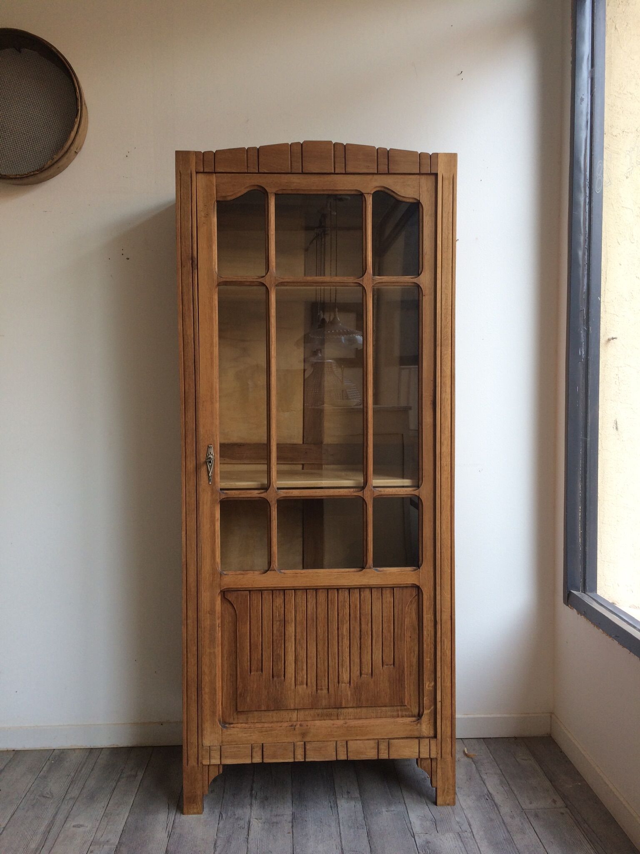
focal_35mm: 29
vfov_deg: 61.7
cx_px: 320
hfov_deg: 48.2
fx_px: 715
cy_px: 427
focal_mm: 4.15
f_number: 2.2
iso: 40
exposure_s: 1/100
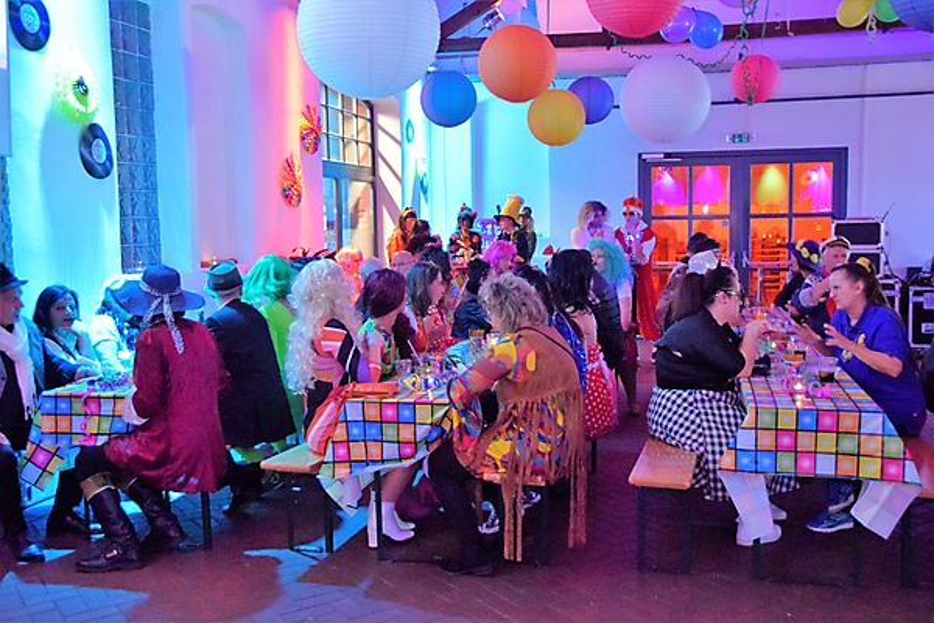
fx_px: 973
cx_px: 467
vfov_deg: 35.5
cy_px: 312
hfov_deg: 51.3
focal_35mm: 38
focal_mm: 25
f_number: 4
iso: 6400
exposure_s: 1/40
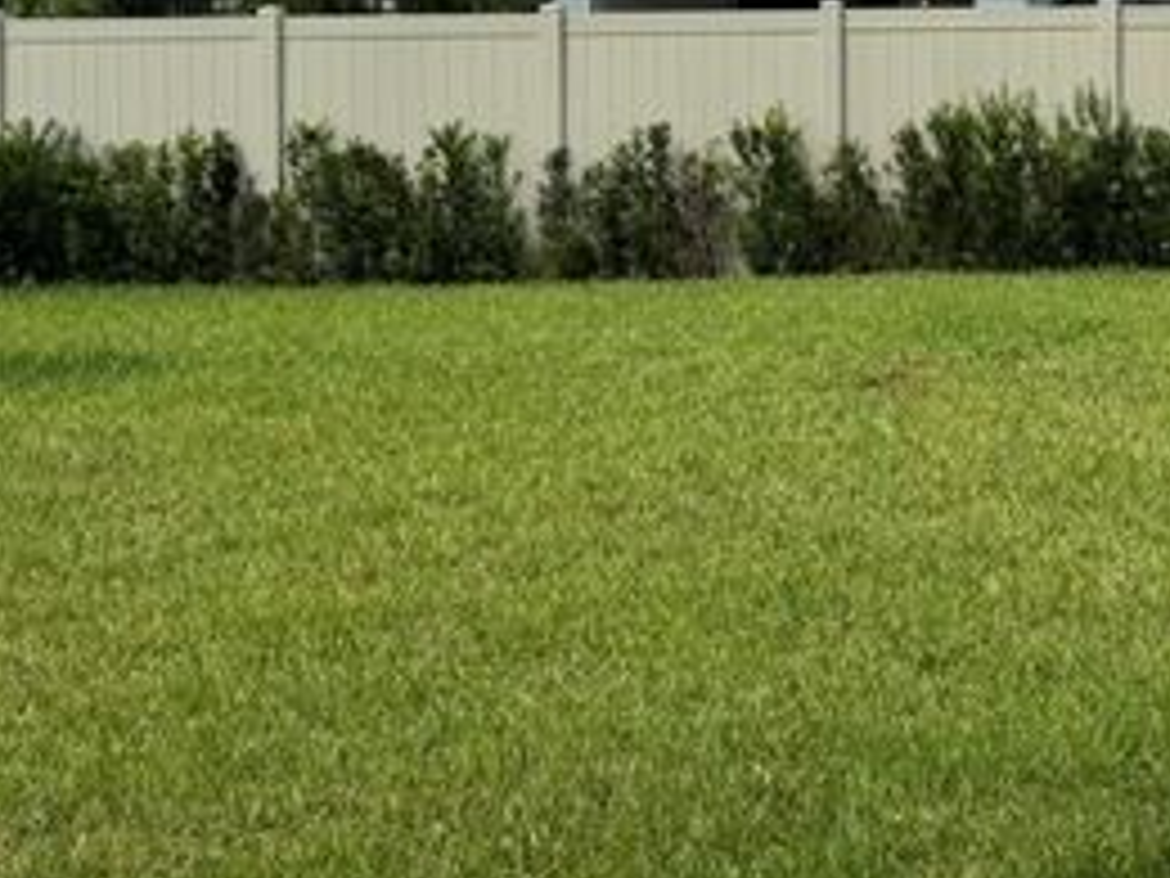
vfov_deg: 22.1
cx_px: 1213
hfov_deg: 27.8
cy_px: 99
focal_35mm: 65
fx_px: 2197
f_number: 1.78
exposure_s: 1/7092
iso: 80
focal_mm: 6.76
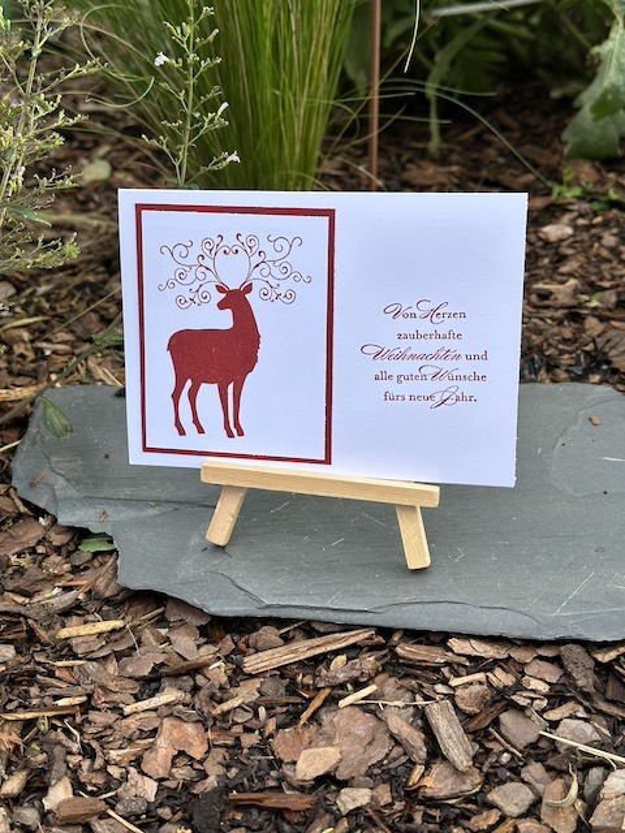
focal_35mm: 48
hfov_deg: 30.3
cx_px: 312
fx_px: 1156
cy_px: 416
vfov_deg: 39.7
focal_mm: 6.86
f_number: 1.78
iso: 64
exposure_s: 1/740
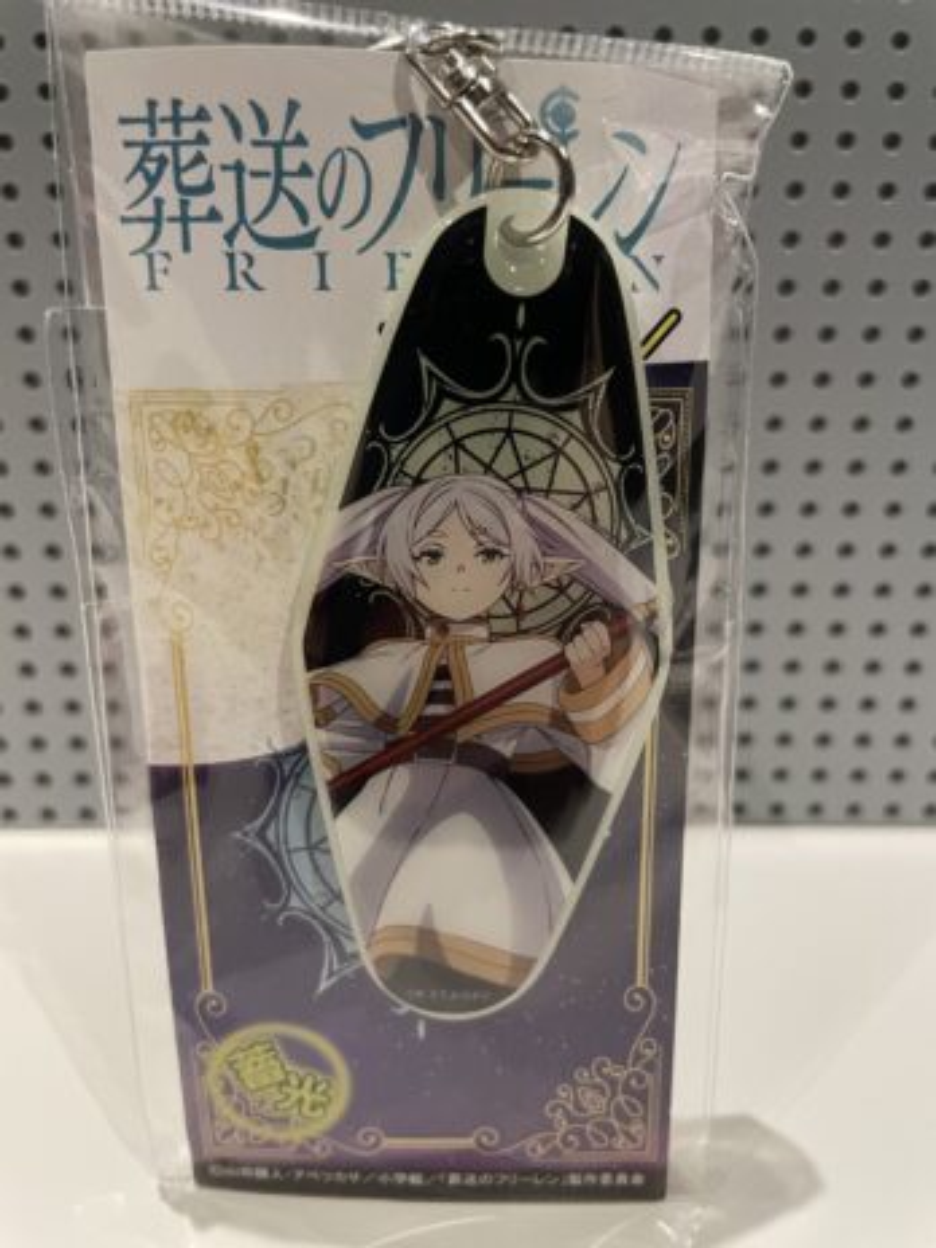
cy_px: 624
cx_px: 468
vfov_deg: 67.3
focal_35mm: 26
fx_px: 937
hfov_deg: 53.1
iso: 400
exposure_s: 1/50
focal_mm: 4.2
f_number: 1.6
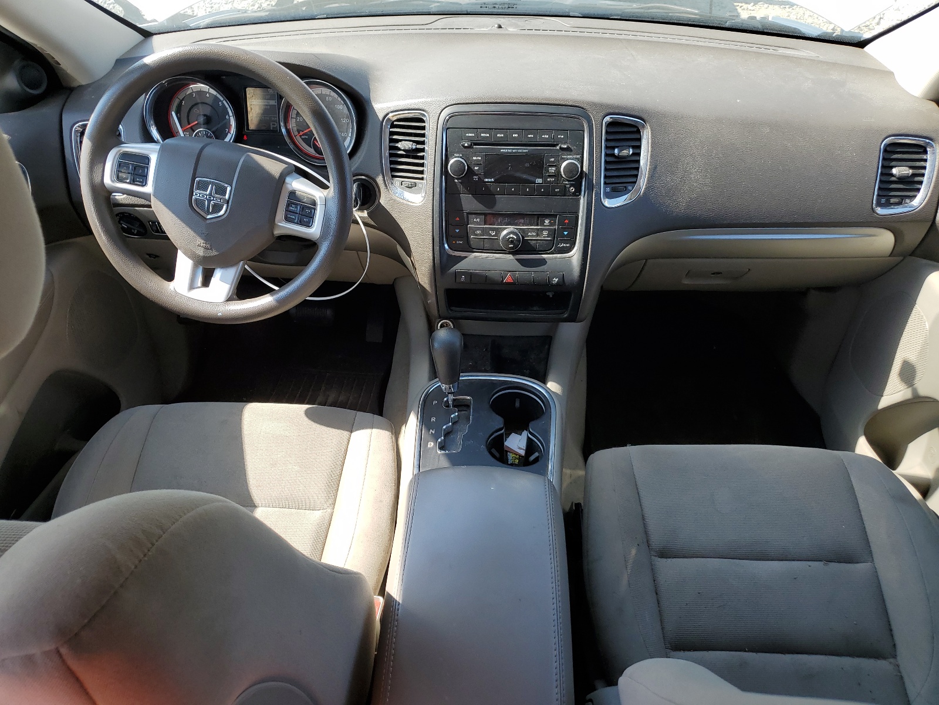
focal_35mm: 26
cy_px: 352
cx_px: 470
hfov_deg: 67.3
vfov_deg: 53.1
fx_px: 705
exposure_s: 1/526
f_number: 1.5
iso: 50
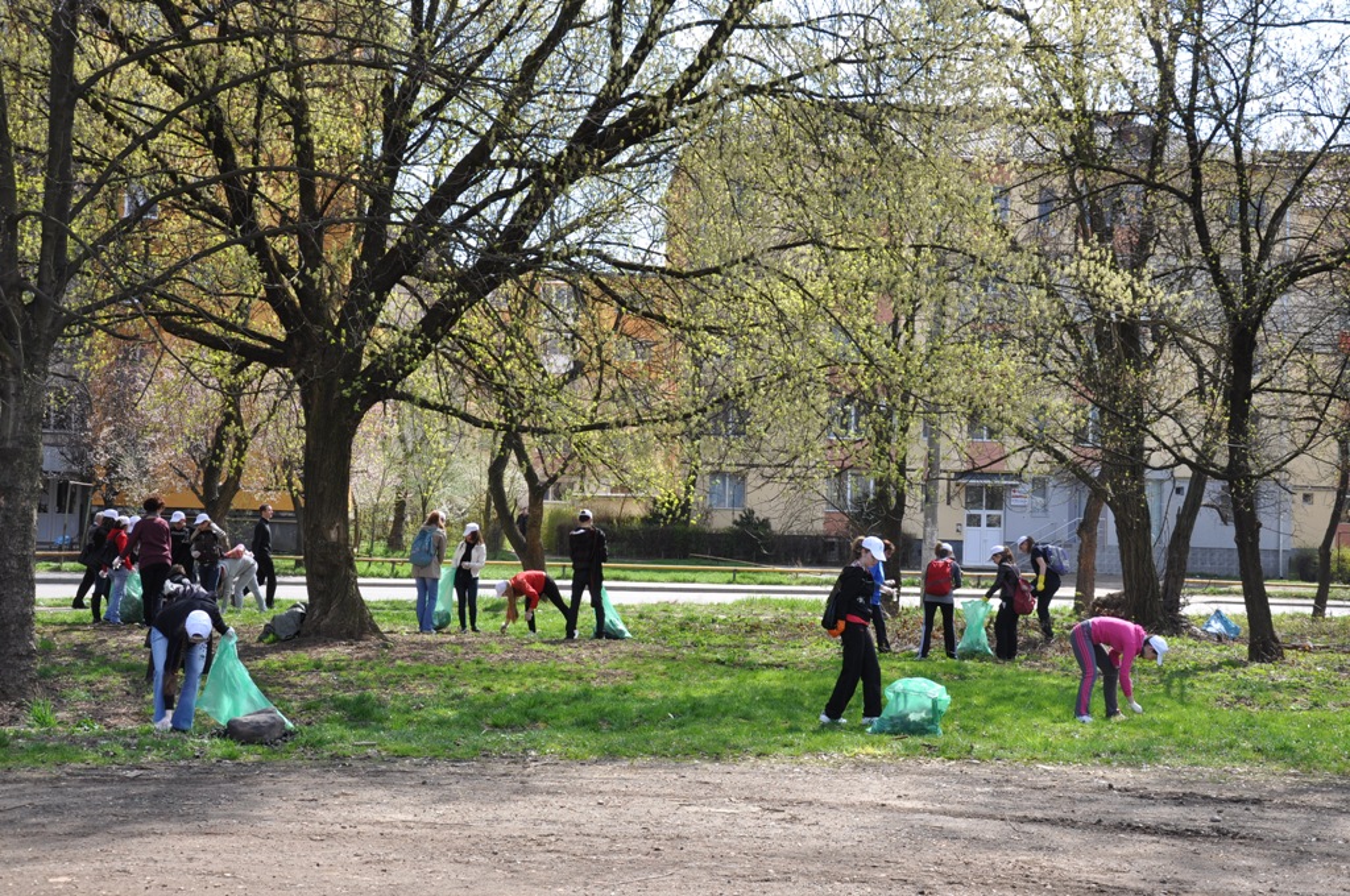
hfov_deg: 38.9
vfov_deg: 26.4
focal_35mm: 51
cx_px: 675
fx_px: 1910
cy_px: 448
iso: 200
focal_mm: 34
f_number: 8
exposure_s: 1/250
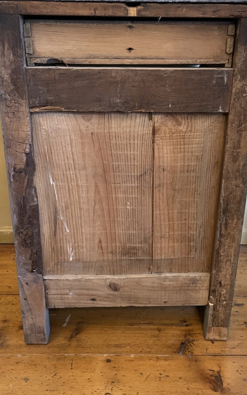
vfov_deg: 55.3
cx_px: 131
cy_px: 186
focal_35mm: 35
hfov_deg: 36.3
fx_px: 377
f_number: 1.6
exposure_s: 1/33
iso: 640
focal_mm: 4.2
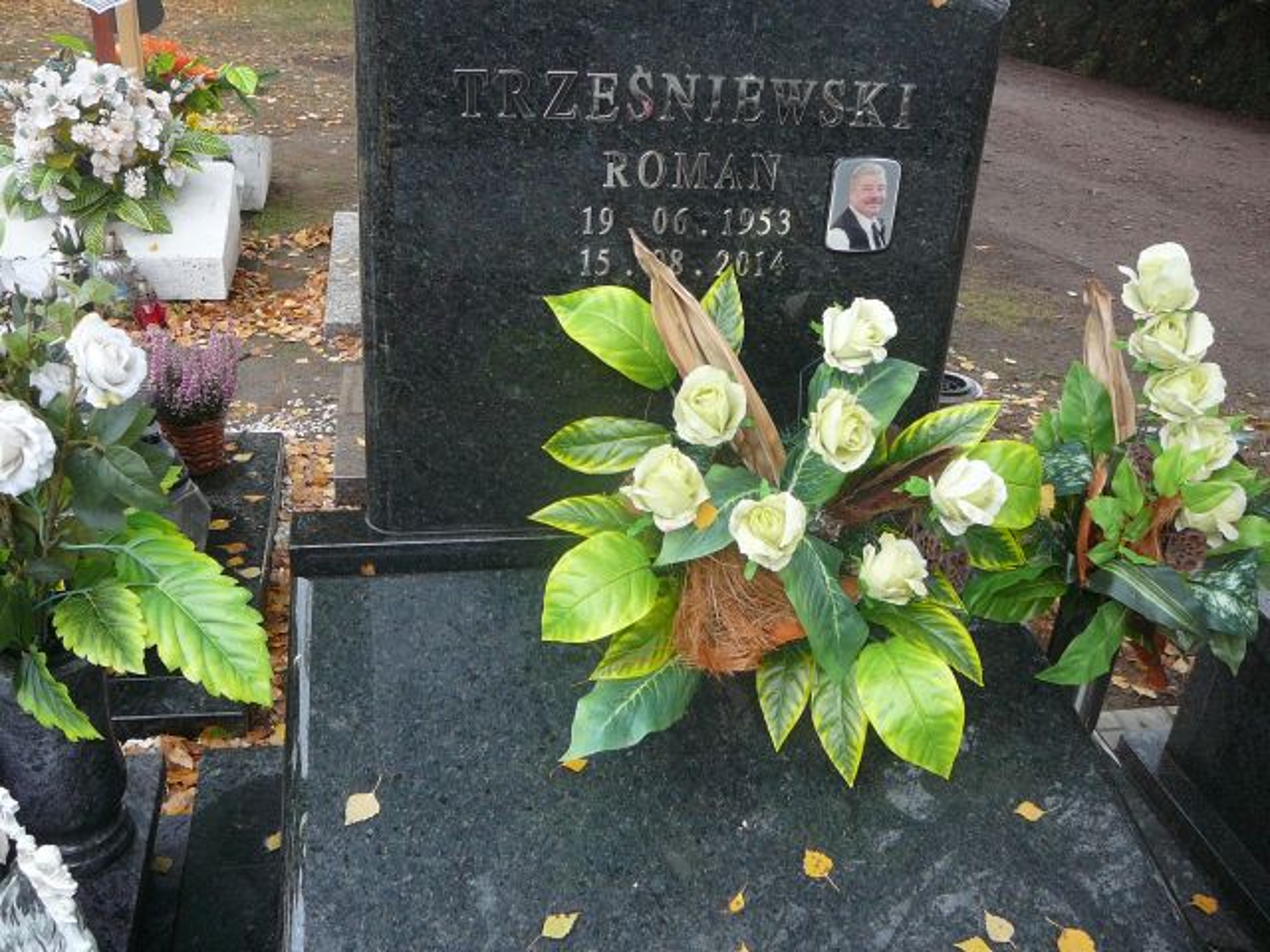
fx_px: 1284
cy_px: 476
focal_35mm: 35
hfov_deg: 52.6
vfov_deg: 40.7
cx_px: 635
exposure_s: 1/60
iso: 100
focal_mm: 5.2
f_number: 2.8
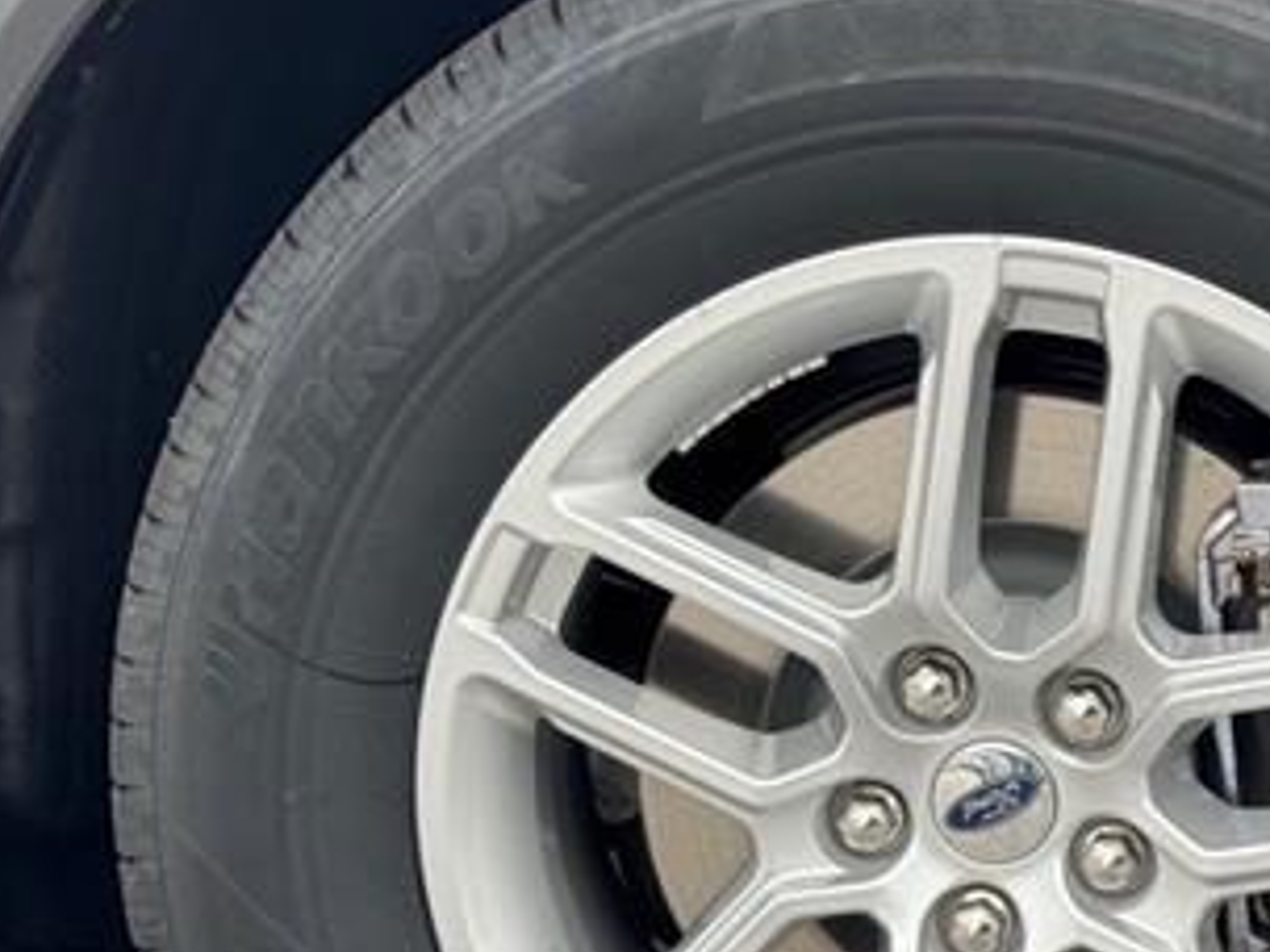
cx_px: 1103
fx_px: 3706
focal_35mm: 101
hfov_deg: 19.2
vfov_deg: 14.5
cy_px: 785
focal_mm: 6.76
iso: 64
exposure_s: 1/394
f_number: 1.78
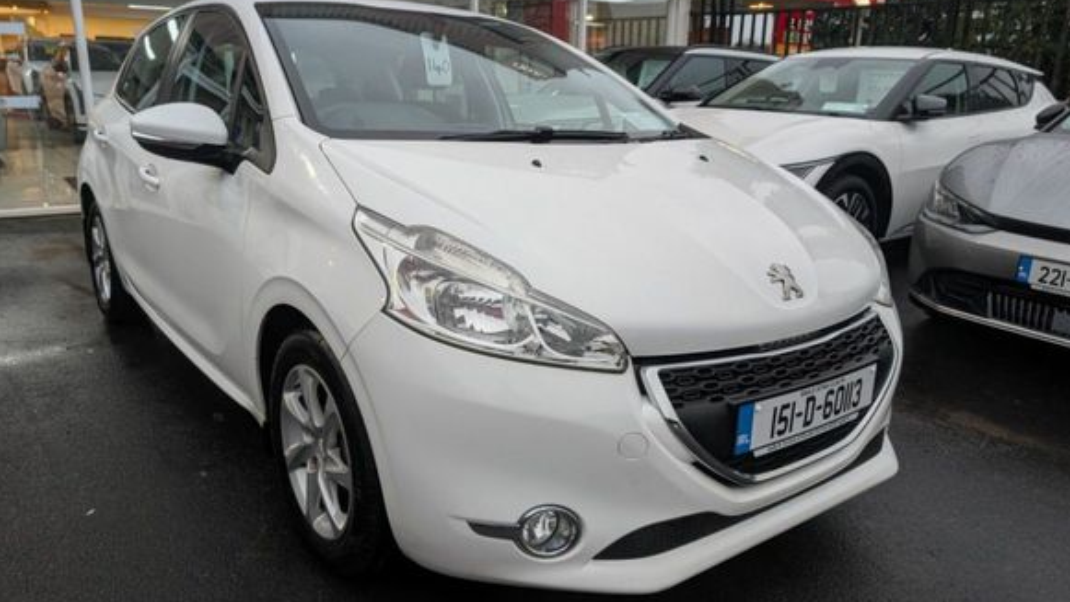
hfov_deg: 69.8
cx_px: 545
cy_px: 298
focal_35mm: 27
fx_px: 766
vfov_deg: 42.9
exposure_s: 1/88.3
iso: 27
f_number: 1.68
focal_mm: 6.9
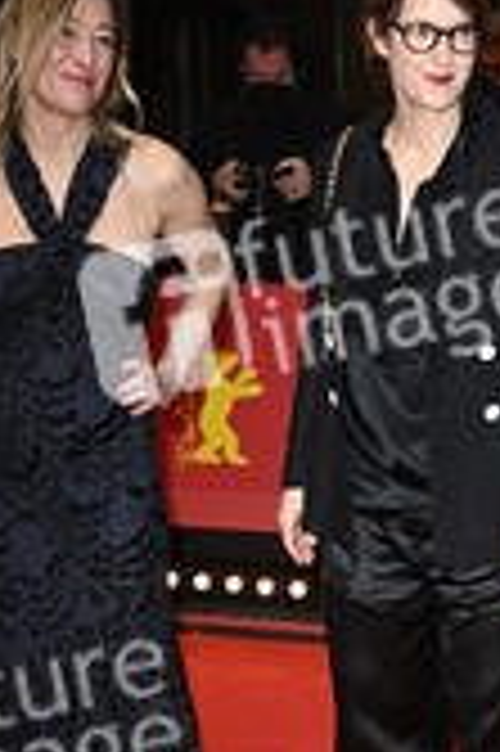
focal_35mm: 96
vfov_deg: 21.2
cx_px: 441
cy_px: 522
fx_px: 2004
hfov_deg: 14.1
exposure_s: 1/160
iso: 500
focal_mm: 40
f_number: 5.6
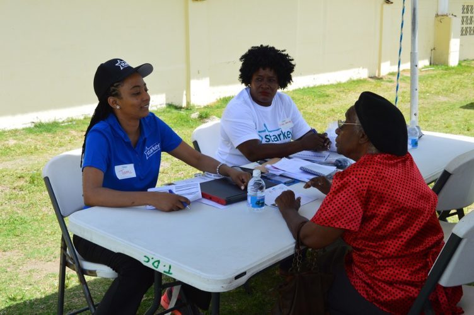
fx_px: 631
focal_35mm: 48
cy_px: 158
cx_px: 237
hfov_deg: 41.1
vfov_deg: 28.0
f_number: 11
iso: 400
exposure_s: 1/400
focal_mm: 32
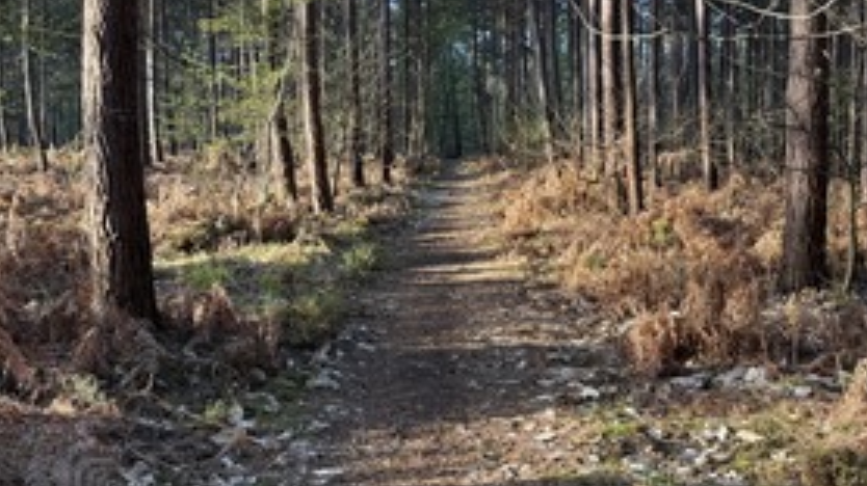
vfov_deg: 25.3
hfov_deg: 43.7
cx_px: 449
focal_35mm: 47
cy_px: 291
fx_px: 1080
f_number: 1.78
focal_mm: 6.76
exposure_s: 1/166
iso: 80
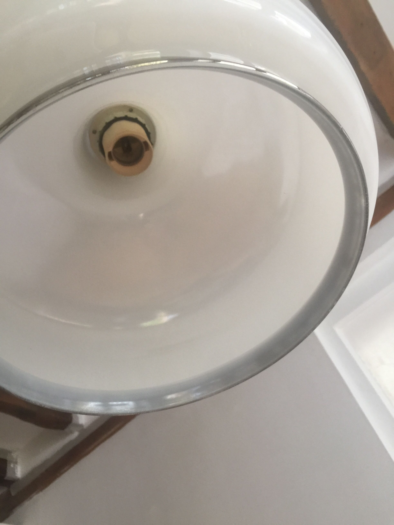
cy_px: 262
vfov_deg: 61.7
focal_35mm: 29
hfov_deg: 48.2
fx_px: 440
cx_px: 197
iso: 64
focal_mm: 4.15
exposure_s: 1/33
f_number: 2.2
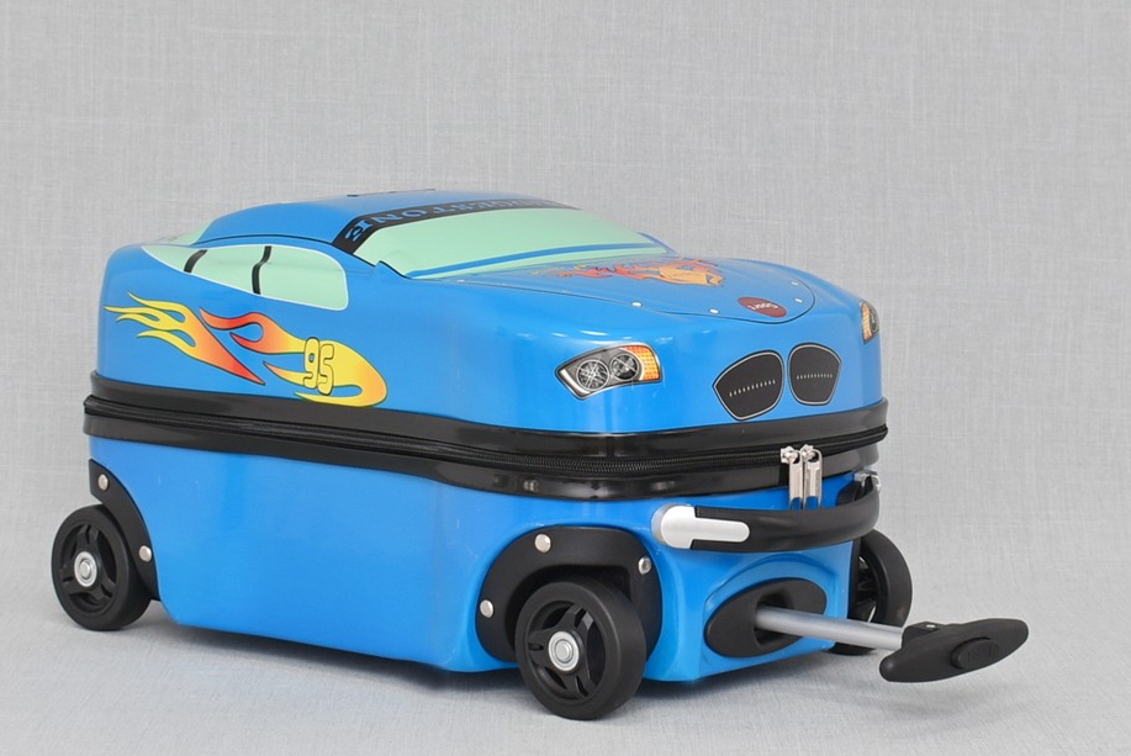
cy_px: 312
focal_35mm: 67
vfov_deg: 20.3
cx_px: 485
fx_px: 2107
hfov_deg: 30.0
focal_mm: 32
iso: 100
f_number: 5.6
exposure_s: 1/60
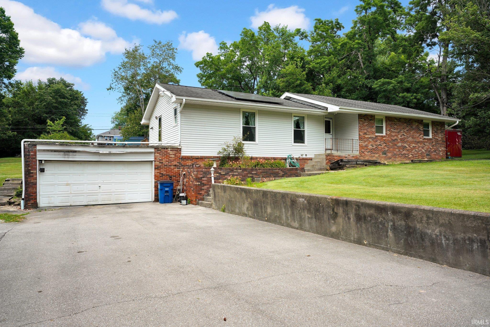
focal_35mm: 22
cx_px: 245
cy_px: 164
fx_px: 305
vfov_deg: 56.4
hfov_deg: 77.6
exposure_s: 1/60
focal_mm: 22.4
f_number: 8
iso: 100
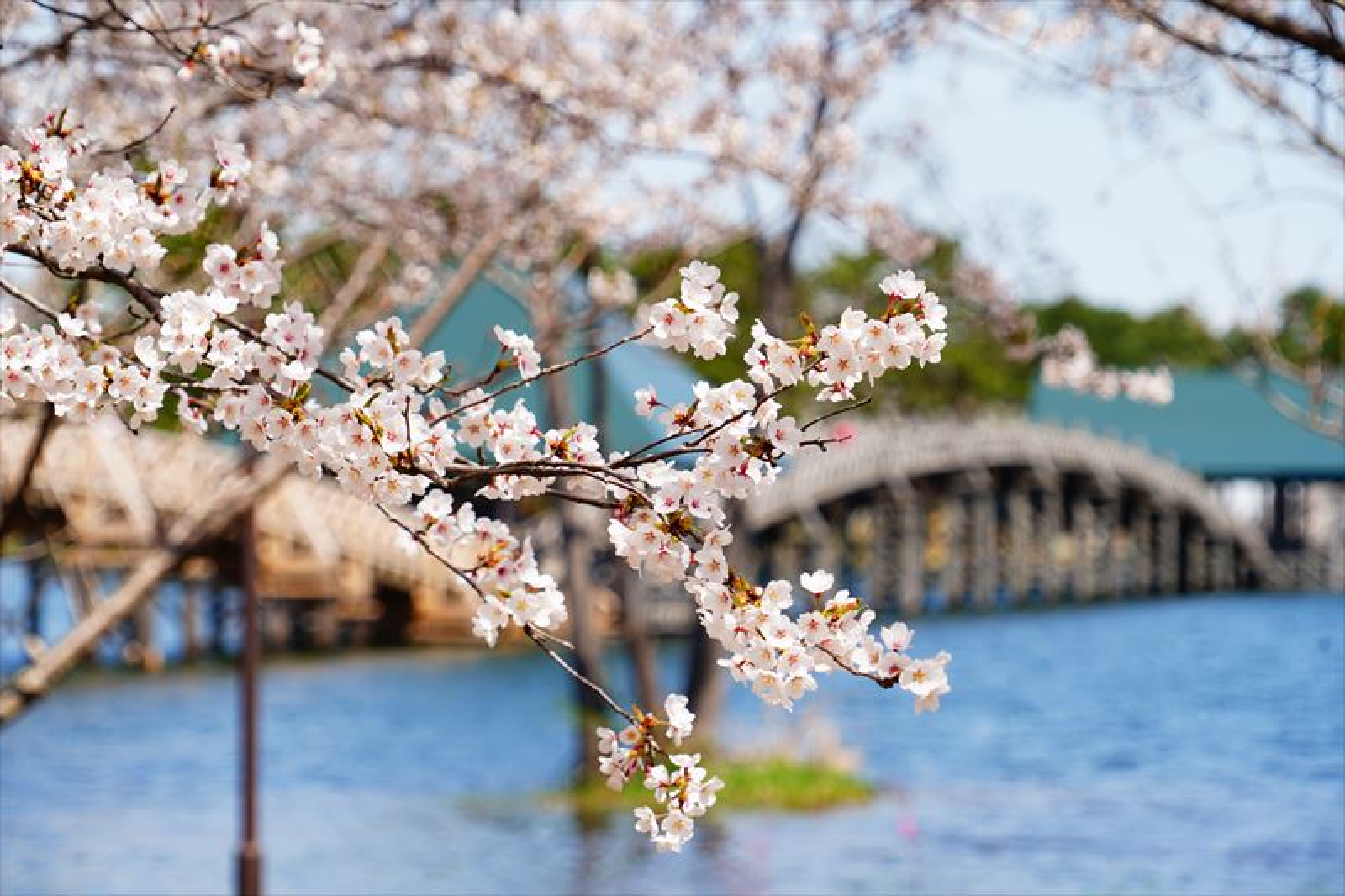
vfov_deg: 9.0
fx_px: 5677
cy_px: 448
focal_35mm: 152
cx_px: 672
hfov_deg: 13.5
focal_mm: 152
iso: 125
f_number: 8
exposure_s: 1/250
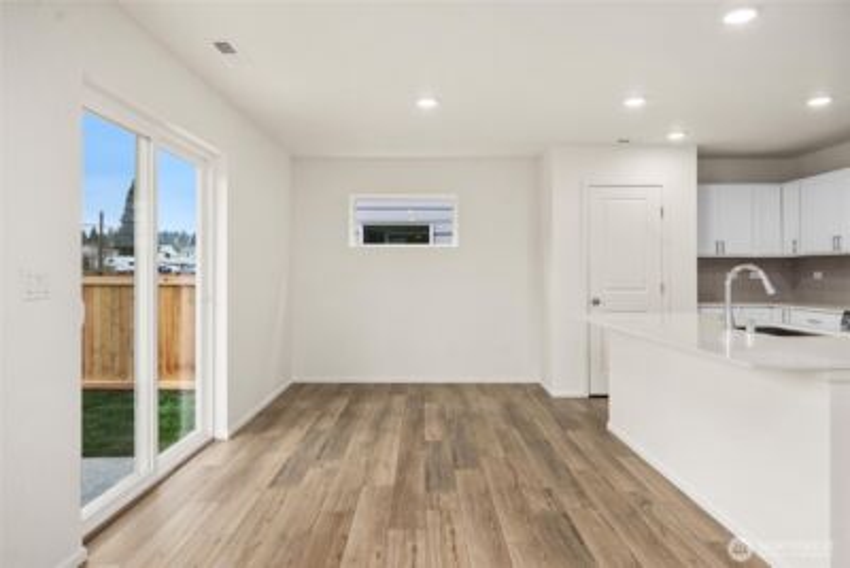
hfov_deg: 76.1
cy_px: 284
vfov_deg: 55.1
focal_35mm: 23
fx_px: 543
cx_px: 425
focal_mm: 23
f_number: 7.1
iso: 80
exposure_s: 1/80
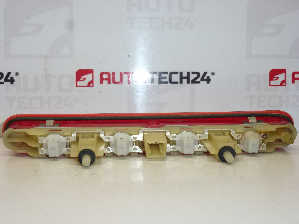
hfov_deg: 38.9
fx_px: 423
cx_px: 150
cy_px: 112
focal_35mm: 49
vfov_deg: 29.7
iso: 400
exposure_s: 1/200
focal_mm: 8.7
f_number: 4.1
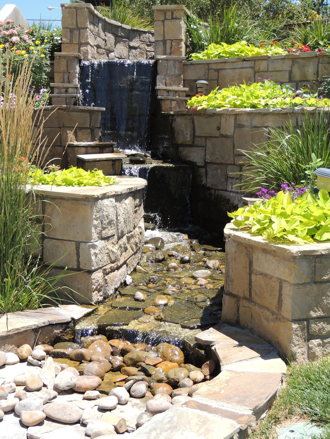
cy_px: 220
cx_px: 165
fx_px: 636
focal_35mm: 50
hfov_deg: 29.1
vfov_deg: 38.2
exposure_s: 1/500
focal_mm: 8.9
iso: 100
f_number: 3.6
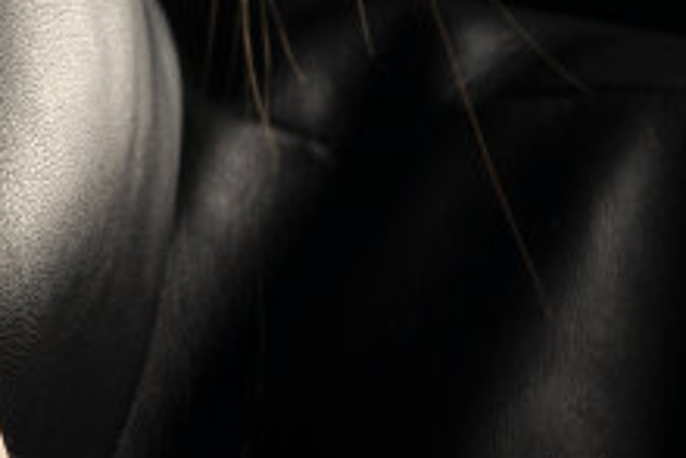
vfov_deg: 2.1
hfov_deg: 3.1
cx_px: -932
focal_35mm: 654
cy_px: -578
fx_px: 12470
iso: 100
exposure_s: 1/100
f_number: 9
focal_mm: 90
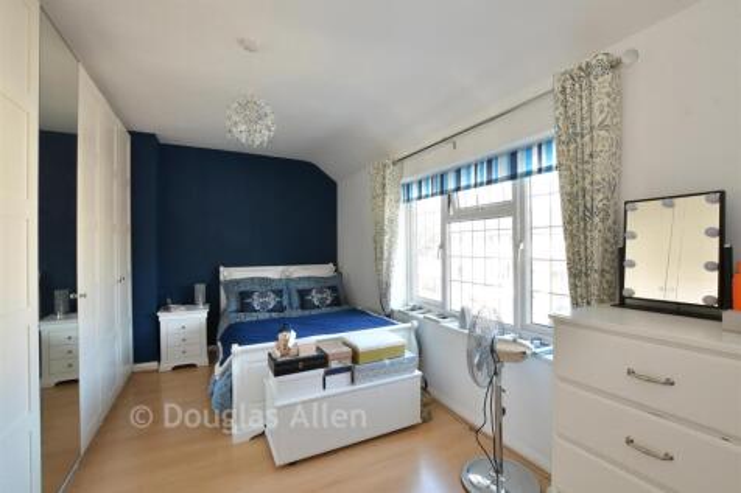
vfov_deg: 77.3
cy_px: 246
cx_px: 370
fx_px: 309
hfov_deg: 100.4
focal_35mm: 15
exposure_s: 1/5
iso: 100
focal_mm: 10
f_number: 8
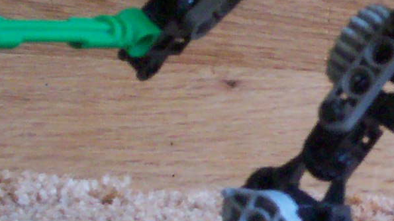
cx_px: 503
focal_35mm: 152
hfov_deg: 13.7
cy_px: 71
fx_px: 1587
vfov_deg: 8.0
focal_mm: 5.9
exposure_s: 1/8.96
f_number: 4.5
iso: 200
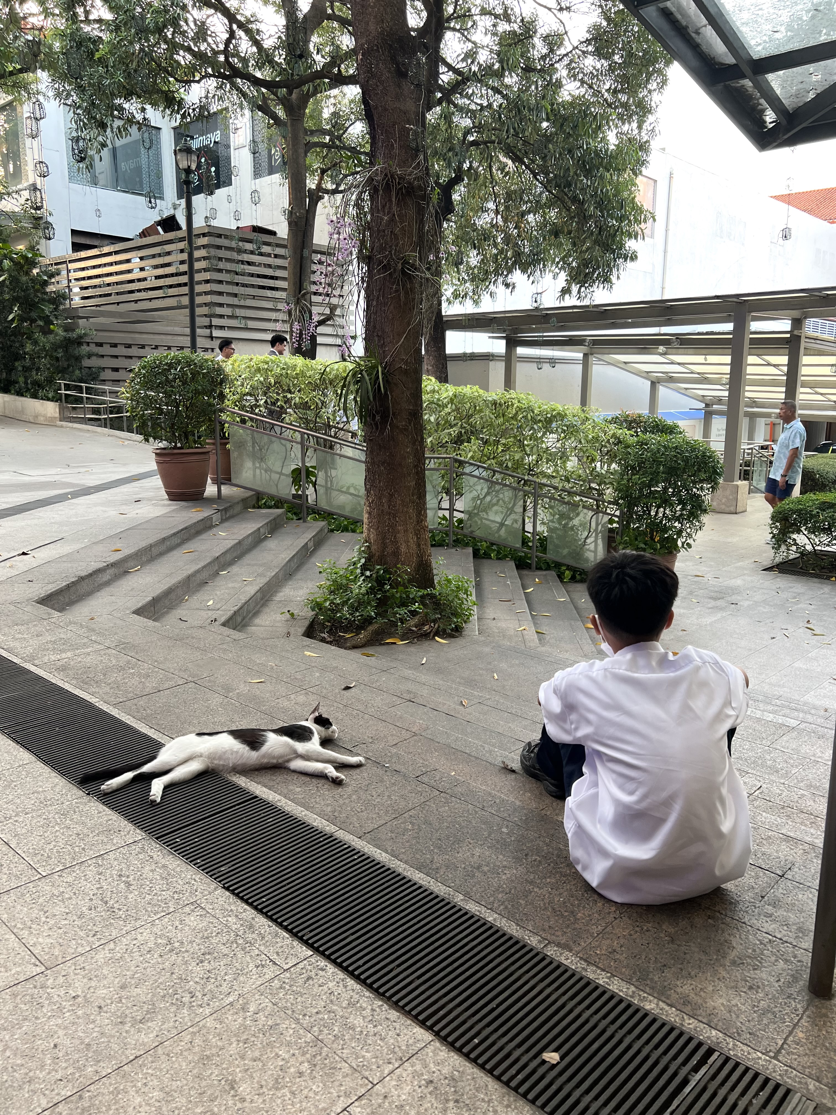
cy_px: 558
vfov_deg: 67.3
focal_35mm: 26
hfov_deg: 53.1
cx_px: 418
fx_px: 837
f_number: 1.5
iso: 80
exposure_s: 1/60
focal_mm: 5.7
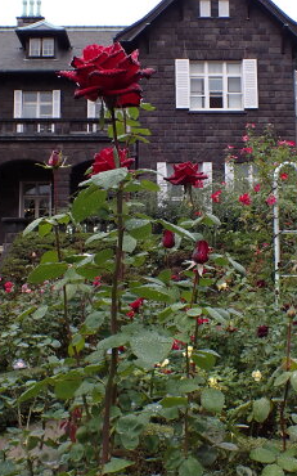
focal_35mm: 43
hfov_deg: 29.8
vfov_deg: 46.1
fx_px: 557
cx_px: 161
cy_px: 205
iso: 100
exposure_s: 1/320
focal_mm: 5.4
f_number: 3.2
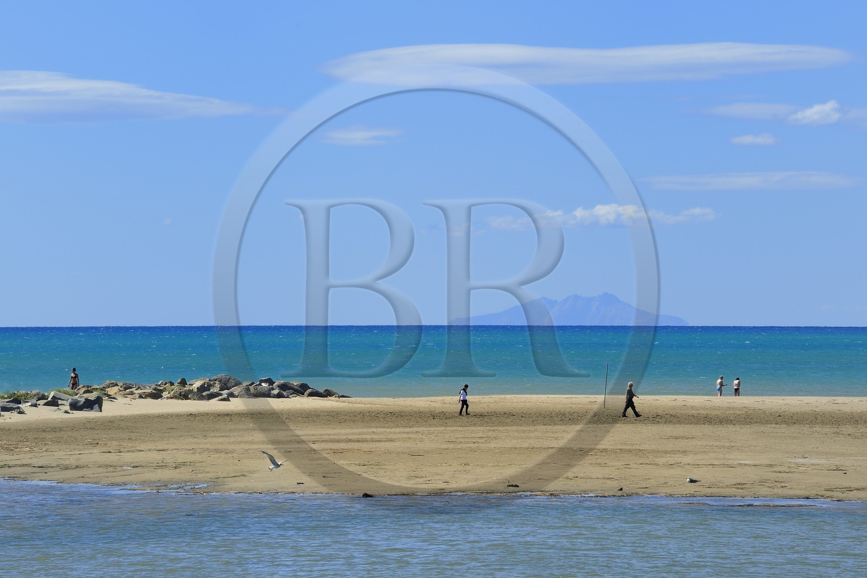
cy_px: 289
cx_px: 434
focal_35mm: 200
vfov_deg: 6.9
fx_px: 4815
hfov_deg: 10.3
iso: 200
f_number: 13
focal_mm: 200
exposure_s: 1/200
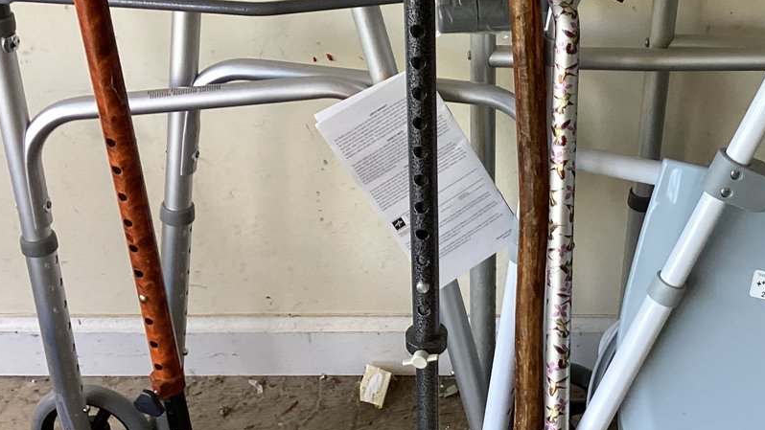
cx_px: 627
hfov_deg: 31.8
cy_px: 152
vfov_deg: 18.8
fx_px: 1298
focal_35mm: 64
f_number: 2.4
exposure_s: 1/120
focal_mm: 3.3
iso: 80
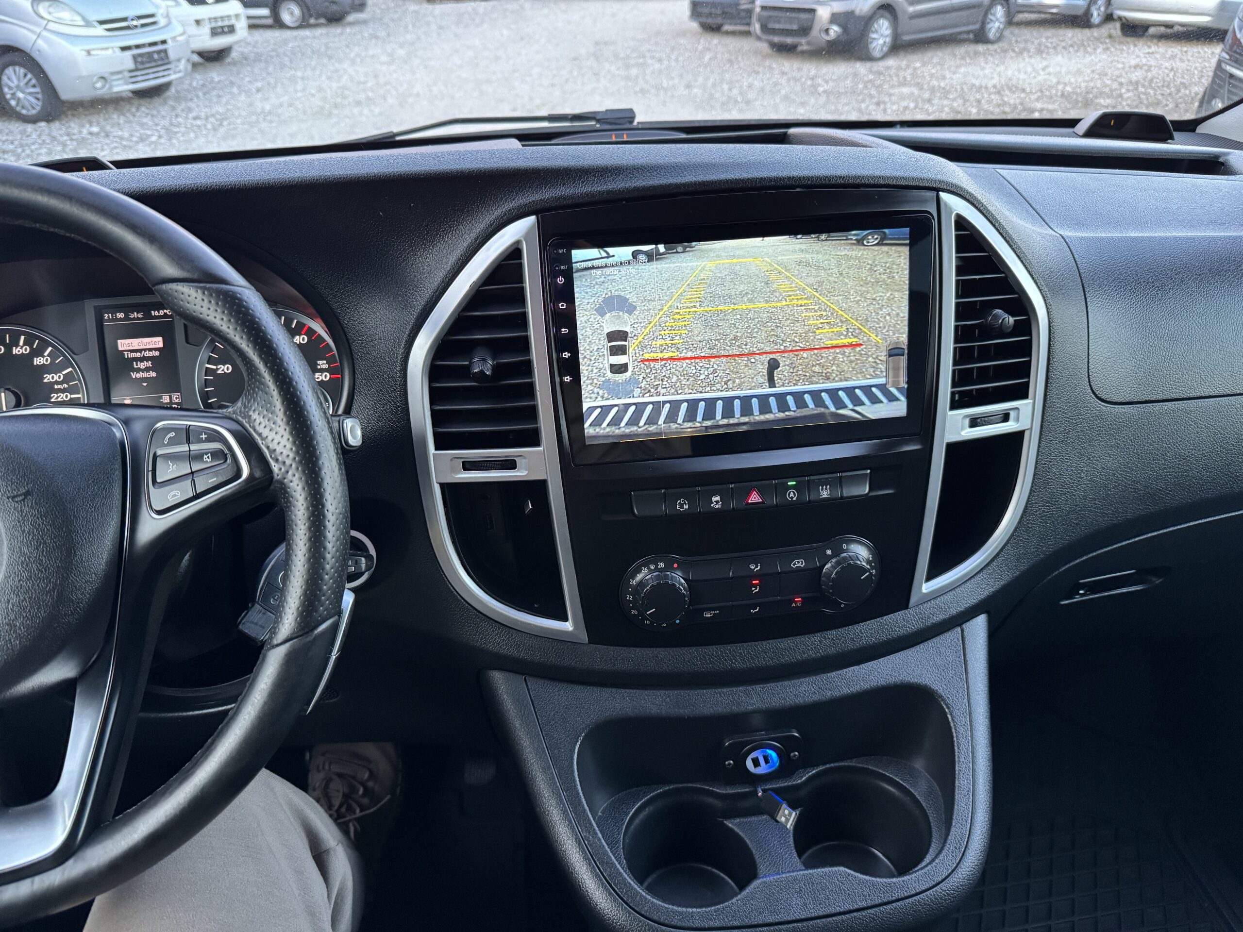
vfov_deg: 56.8
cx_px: 622
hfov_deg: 71.6
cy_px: 466
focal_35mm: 24
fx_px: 862
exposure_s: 1/60
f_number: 1.78
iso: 500
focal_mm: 6.76
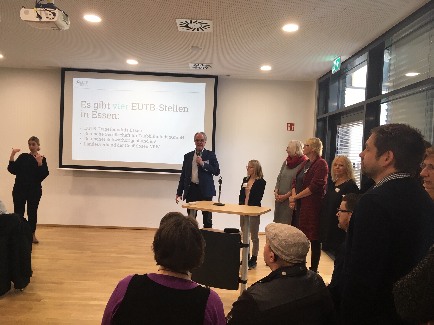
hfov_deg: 61.7
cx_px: 217
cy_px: 162
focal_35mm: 29
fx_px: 364
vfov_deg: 48.2
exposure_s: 1/33
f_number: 2.2
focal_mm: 4.15
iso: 32
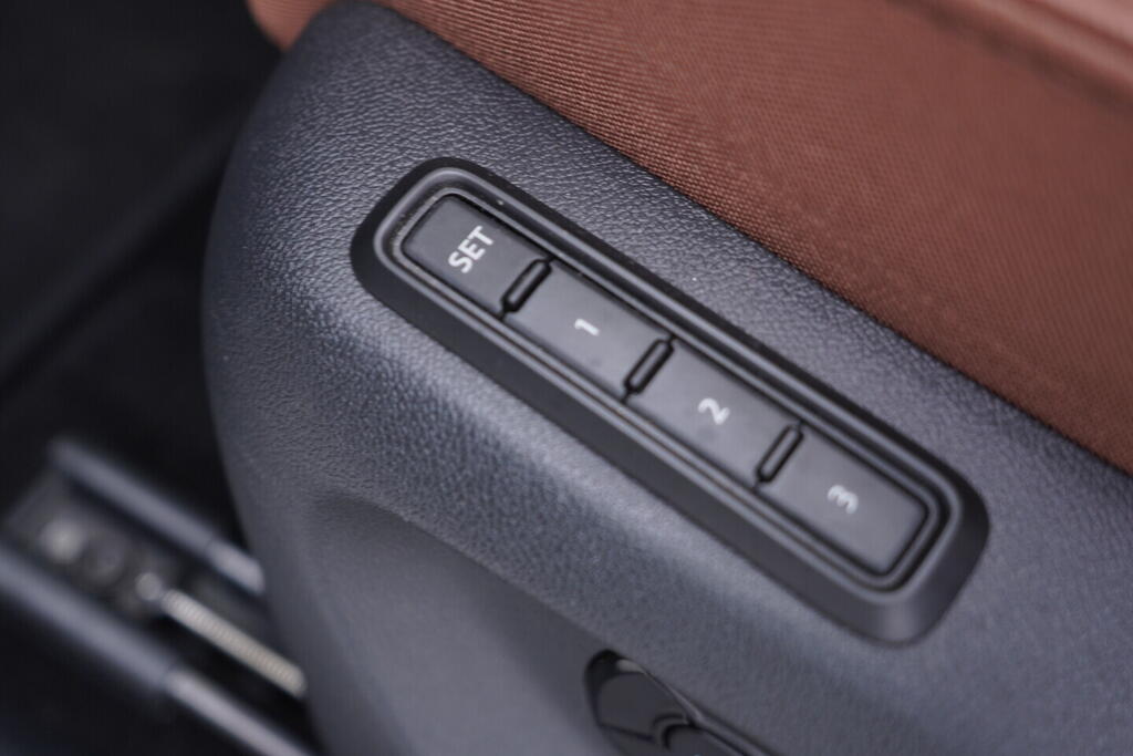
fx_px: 1133
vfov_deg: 36.9
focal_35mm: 36
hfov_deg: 53.1
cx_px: 566
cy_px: 378
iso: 250
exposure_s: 1/40
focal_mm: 24
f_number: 2.8
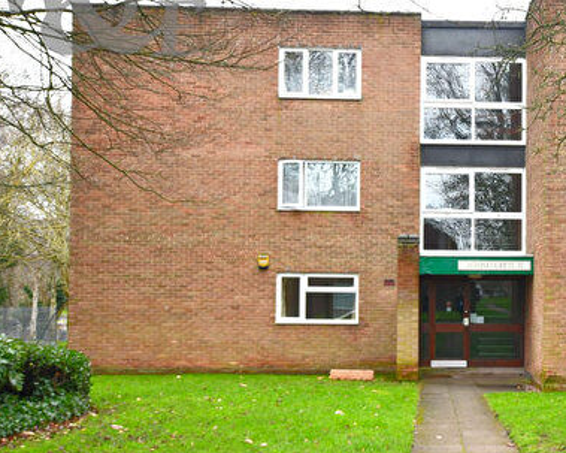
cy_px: 277
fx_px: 871
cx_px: 481
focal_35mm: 52
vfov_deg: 29.0
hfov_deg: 34.5
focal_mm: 20
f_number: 4.5
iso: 400
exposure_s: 1/250
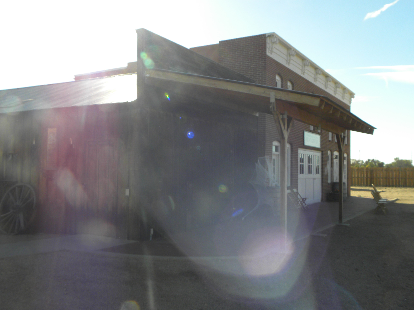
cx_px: 207
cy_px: 155
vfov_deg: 38.7
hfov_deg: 50.1
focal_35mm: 37
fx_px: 443
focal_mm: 6.6
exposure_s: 1/230
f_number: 5
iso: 64
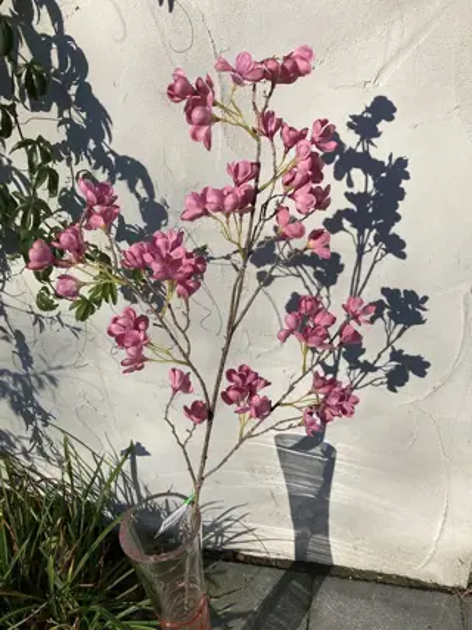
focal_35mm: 28
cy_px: 315
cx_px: 236
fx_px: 509
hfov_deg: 49.7
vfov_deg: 63.5
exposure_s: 1/2088
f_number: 1.8
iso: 20
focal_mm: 3.99
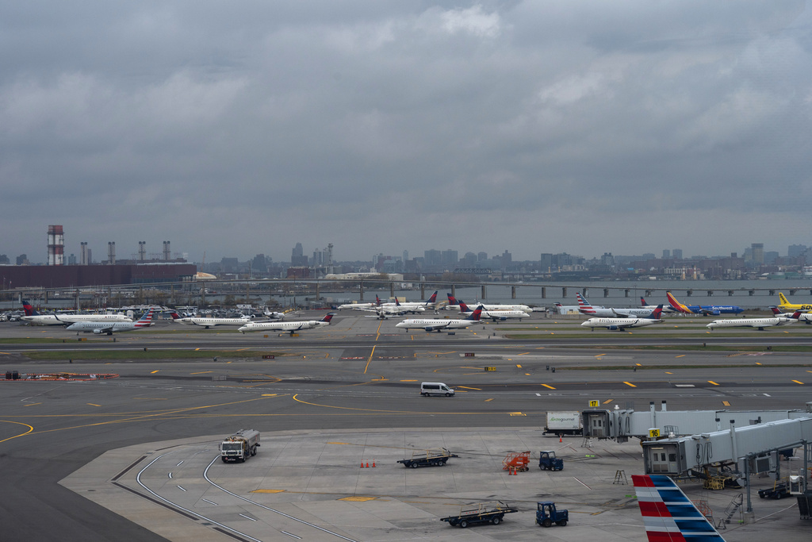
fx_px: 1692
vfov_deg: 18.2
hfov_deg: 27.0
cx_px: 406
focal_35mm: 75
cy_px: 271
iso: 400
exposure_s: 1/500
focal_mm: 75
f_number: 10
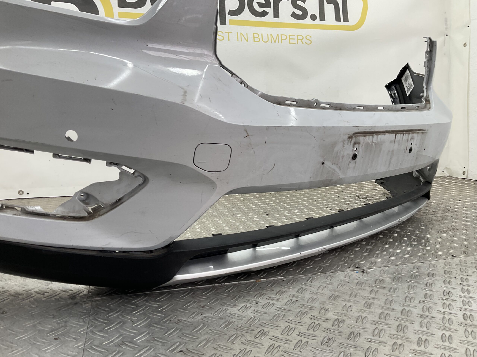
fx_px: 400
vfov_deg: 48.2
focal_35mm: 29
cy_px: 178
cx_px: 238
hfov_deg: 61.7
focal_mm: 3
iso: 25
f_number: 1.8
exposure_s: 1/120
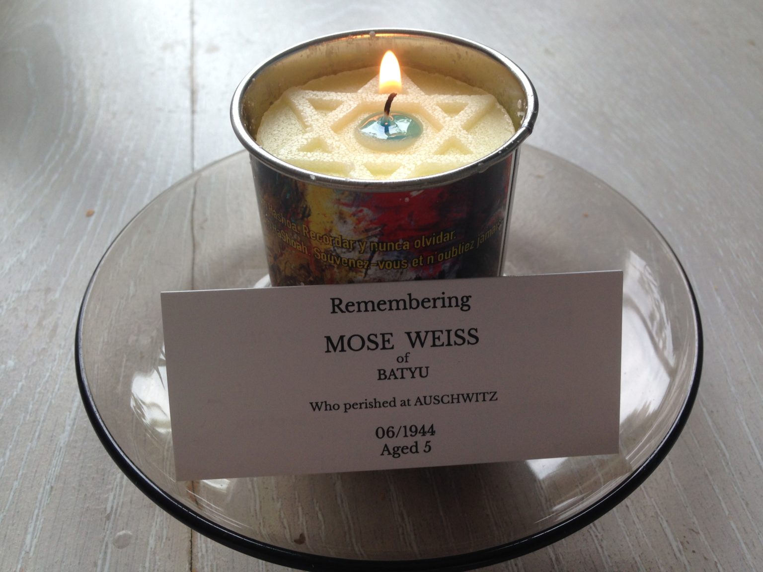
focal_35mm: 33
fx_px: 727
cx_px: 382
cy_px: 286
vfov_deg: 42.9
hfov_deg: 55.4
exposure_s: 1/120
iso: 50
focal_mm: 4.12
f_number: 2.4
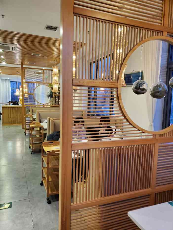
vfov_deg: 67.3
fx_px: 173
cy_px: 115
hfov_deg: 53.1
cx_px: 86
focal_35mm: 26
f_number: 1.5
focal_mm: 4.3
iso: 500
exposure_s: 1/50
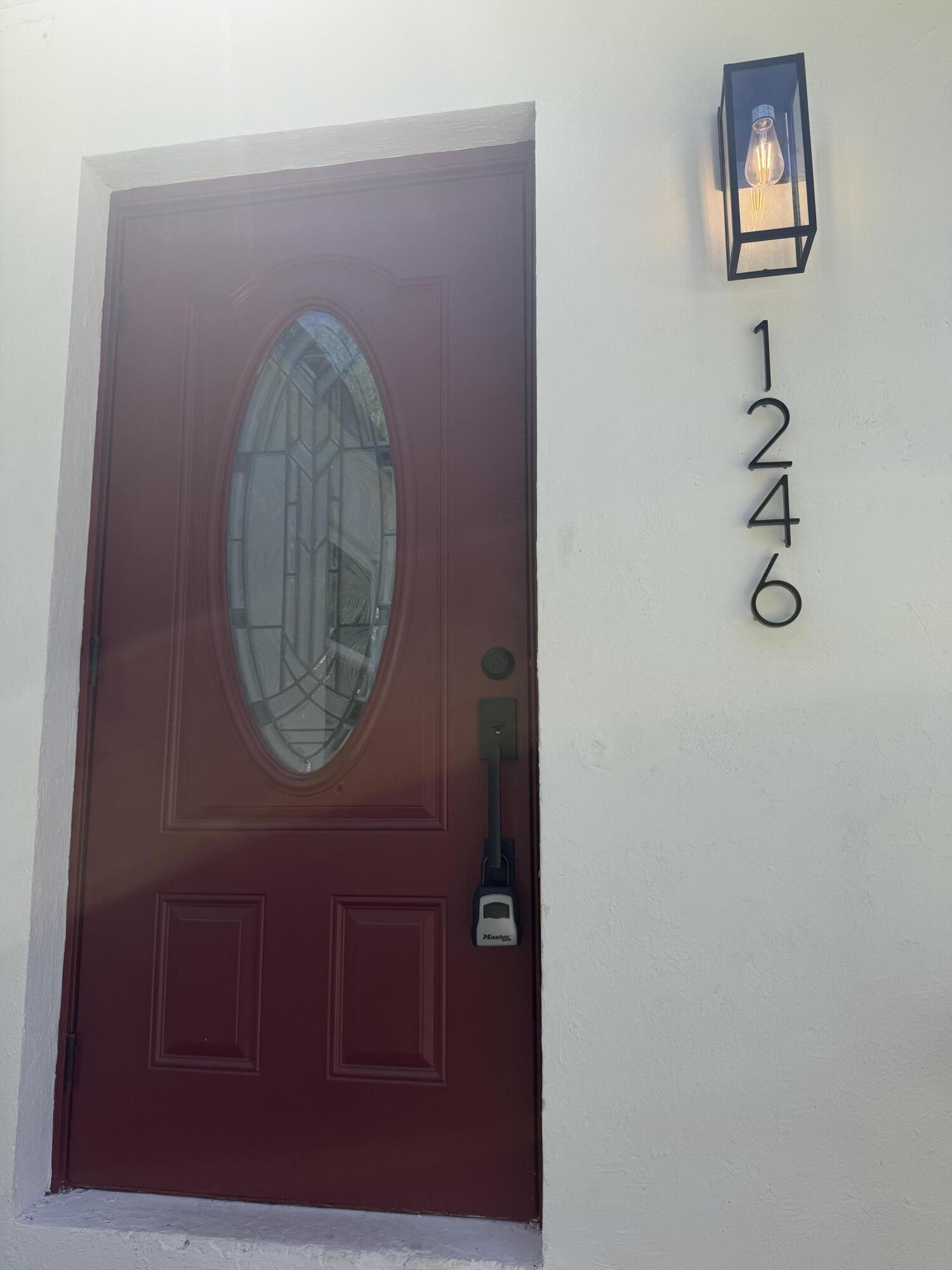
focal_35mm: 24
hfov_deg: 56.8
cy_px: 635
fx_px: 880
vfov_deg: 71.6
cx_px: 476
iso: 80
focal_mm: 6.76
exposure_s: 1/1618
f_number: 1.78
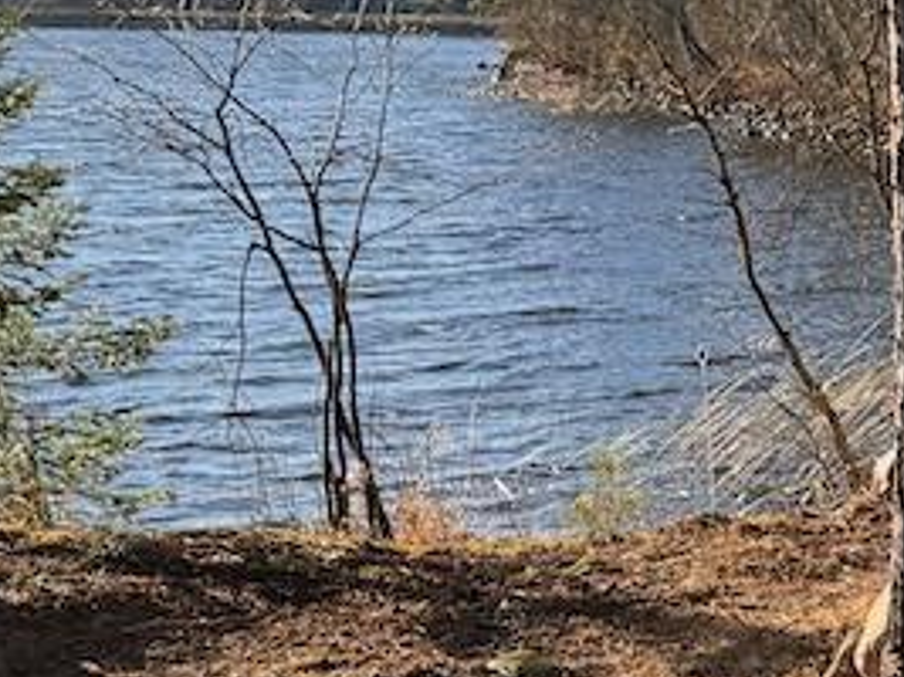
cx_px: 1280
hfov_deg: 16.0
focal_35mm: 115
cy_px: 369
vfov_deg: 12.9
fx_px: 3002
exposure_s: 1/1261
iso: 80
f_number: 1.78
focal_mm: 6.76
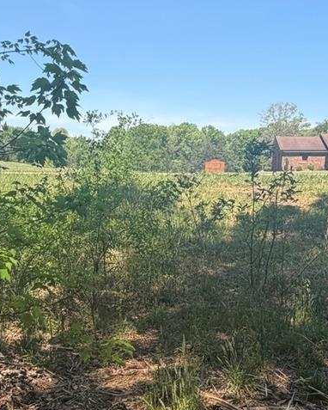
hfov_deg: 34.2
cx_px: 153
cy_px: 302
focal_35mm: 44
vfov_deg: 40.9
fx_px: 534
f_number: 2.2
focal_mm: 2.22
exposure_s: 1/631
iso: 40
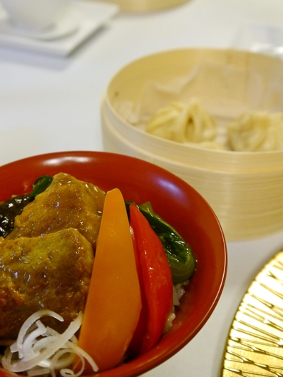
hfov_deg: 30.8
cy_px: 176
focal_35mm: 47
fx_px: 512
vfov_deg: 40.4
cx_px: 113
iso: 1250
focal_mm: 18
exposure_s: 1/60
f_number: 4.1
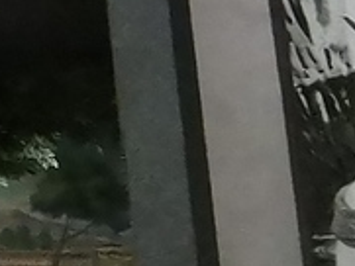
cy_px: 104
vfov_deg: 12.4
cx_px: -814
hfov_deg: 10.0
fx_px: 1231
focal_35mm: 120
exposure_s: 1/25
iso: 320
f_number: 2.2
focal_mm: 2.26
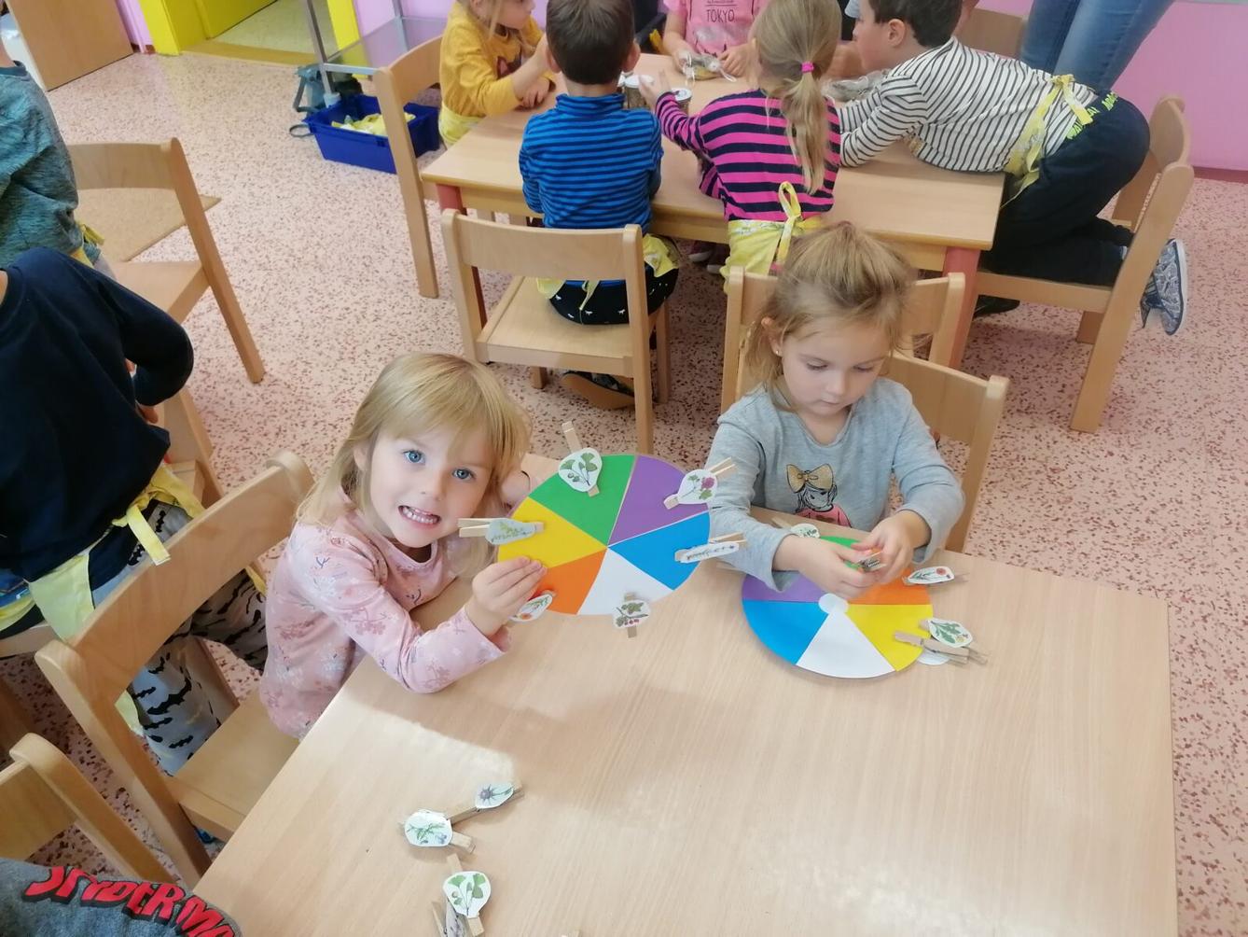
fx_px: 974
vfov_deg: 51.4
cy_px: 468
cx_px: 624
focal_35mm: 27
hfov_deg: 65.3
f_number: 1.8
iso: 250
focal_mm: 4.75
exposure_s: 1/100
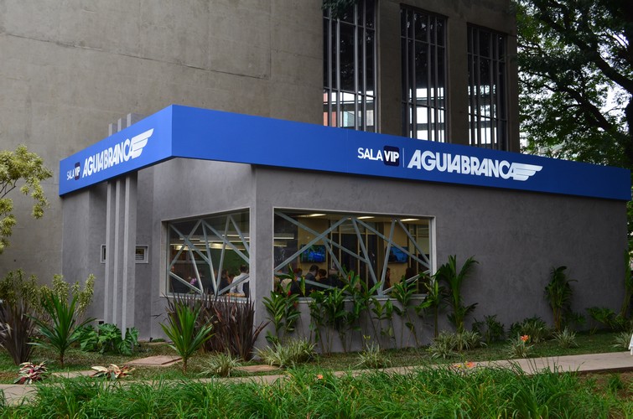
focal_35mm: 39
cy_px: 210
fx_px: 684
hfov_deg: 49.6
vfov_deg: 34.1
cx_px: 316
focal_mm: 26
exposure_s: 1/80
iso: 400
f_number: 8
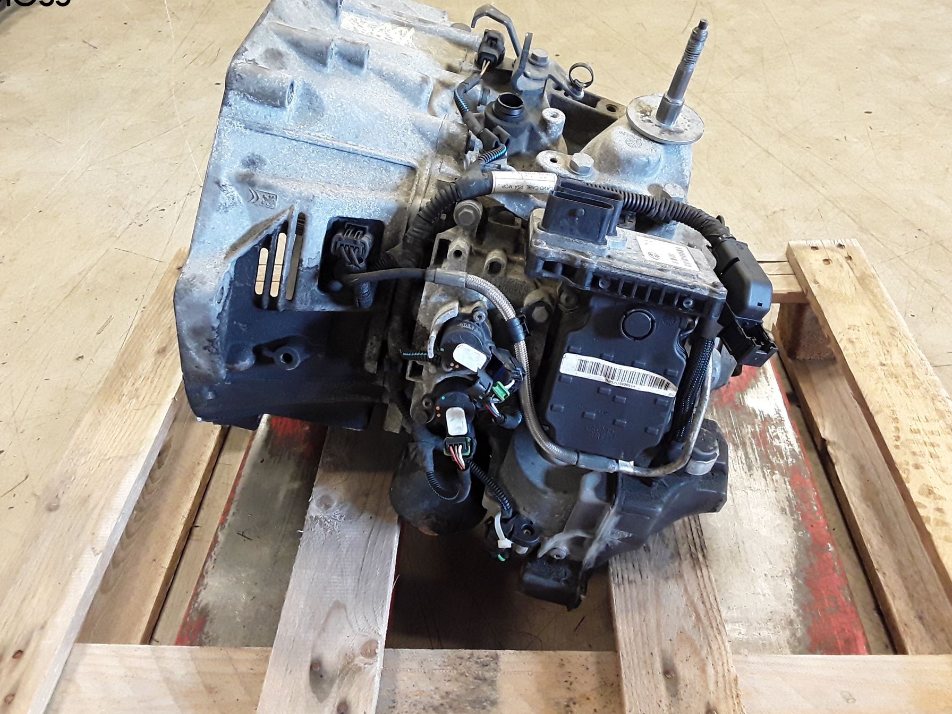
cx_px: 476
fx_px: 880
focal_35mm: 32
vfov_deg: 44.1
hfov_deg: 56.8
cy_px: 321
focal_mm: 2.91
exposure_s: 1/50
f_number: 1.9
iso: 160
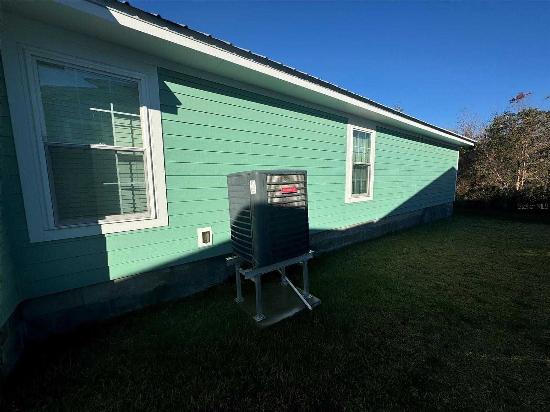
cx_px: 275
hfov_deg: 102.1
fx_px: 222
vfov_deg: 85.7
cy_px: 206
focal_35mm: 14
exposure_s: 1/2674
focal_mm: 2.22
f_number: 2.2
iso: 40
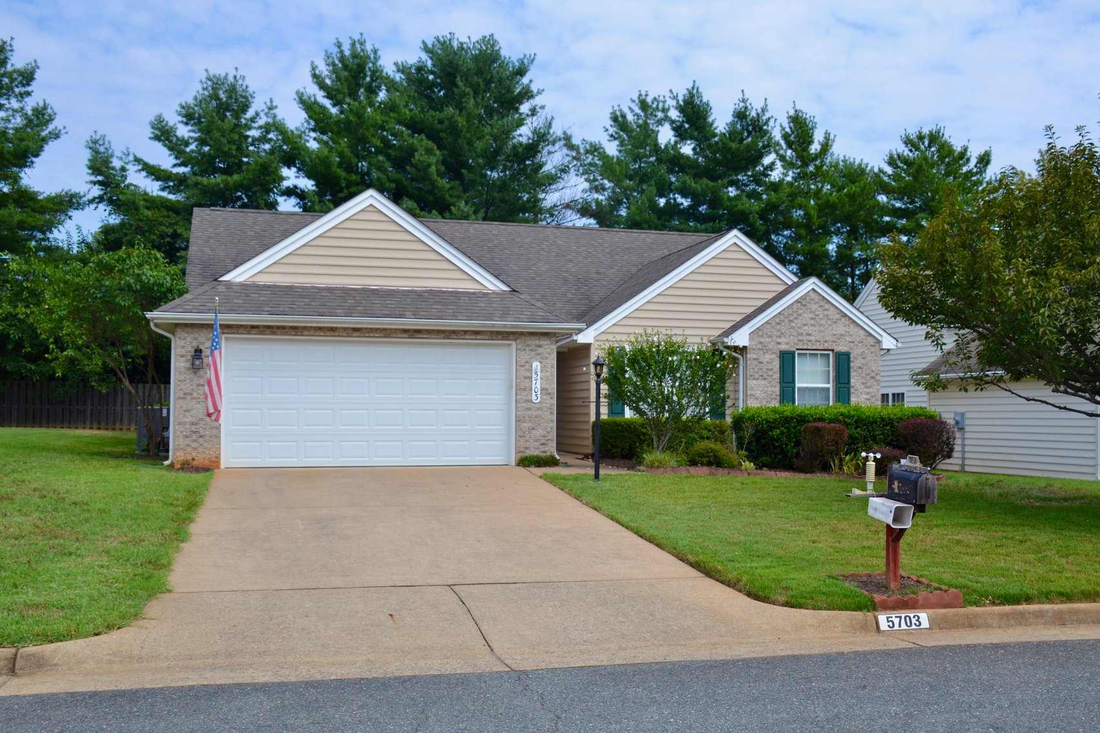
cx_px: 550
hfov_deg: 55.1
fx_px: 1054
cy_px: 366
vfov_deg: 38.4
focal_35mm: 34
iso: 100
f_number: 8
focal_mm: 23
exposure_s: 1/250
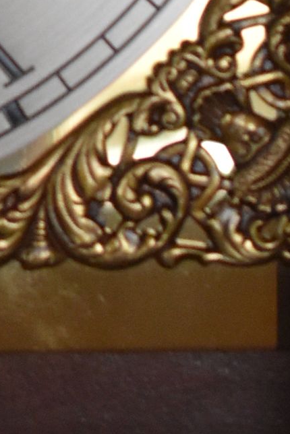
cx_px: -322
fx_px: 5057
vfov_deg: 4.8
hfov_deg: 3.3
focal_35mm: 419
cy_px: -563
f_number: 4
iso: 2000
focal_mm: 40
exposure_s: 1/125
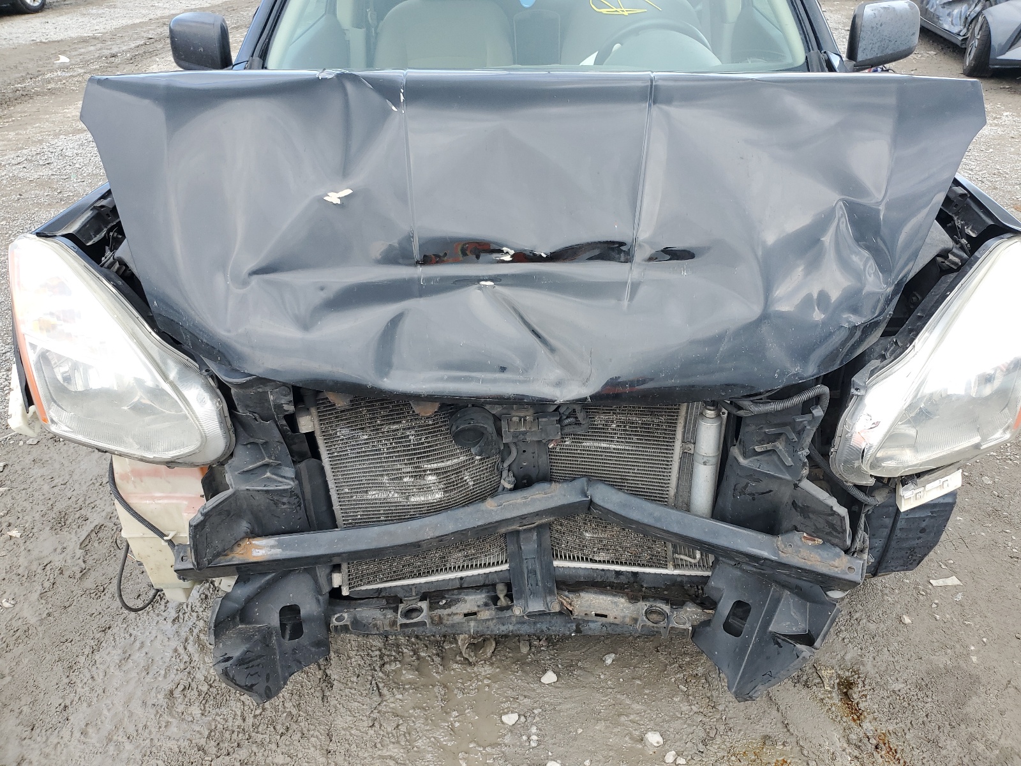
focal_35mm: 26
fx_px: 767
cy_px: 383
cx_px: 510
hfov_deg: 67.3
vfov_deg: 53.1
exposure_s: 1/278
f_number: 1.5
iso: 50
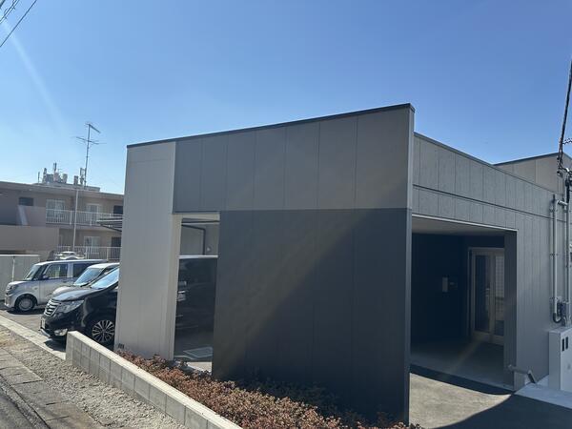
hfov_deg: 71.6
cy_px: 214
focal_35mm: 24
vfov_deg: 56.8
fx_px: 397
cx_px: 286
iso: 80
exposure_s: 1/5263
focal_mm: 6.86
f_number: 1.78
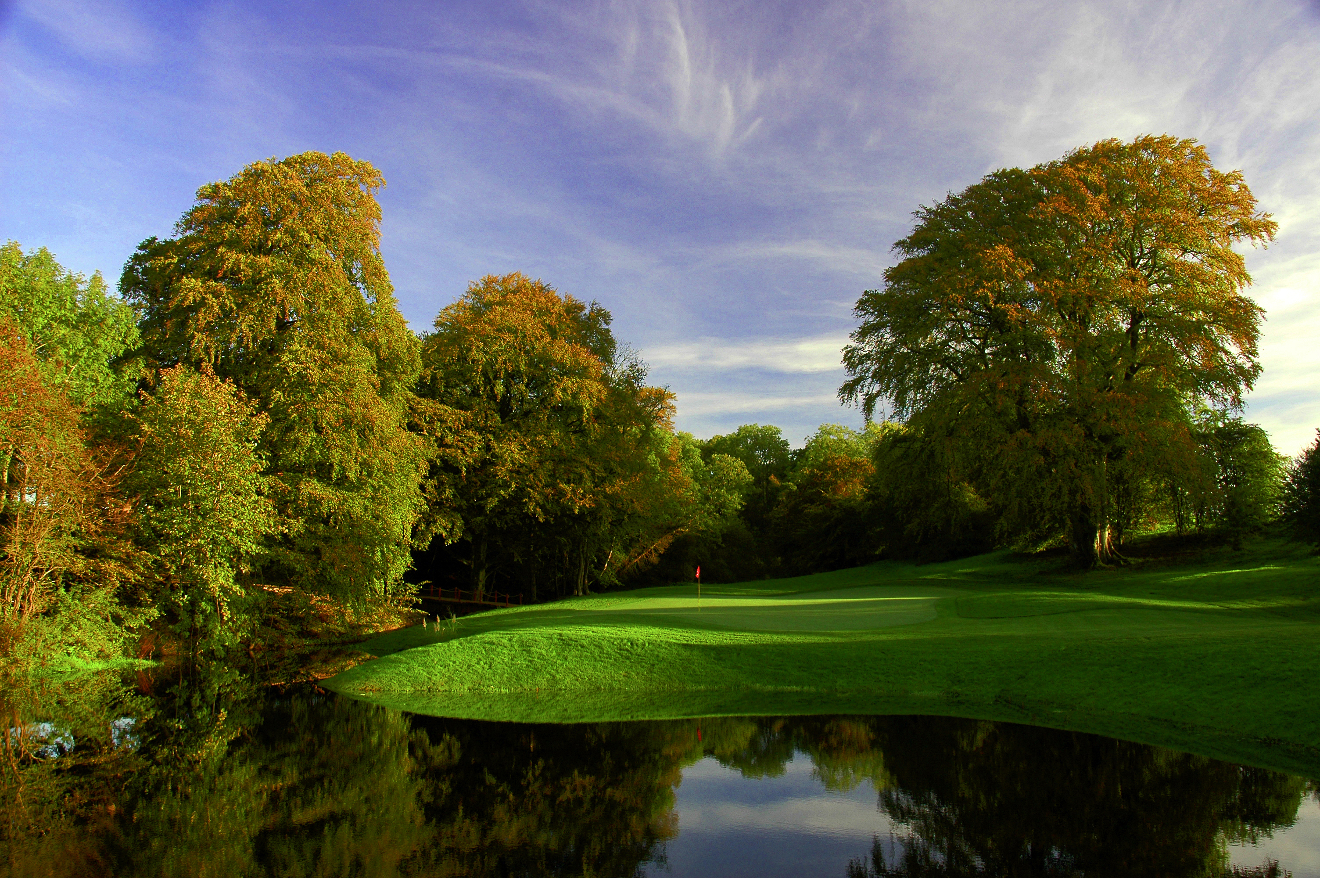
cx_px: 660
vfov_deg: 47.8
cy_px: 439
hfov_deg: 67.4
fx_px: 989
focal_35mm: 27
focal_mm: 18
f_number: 6.3
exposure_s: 1/40
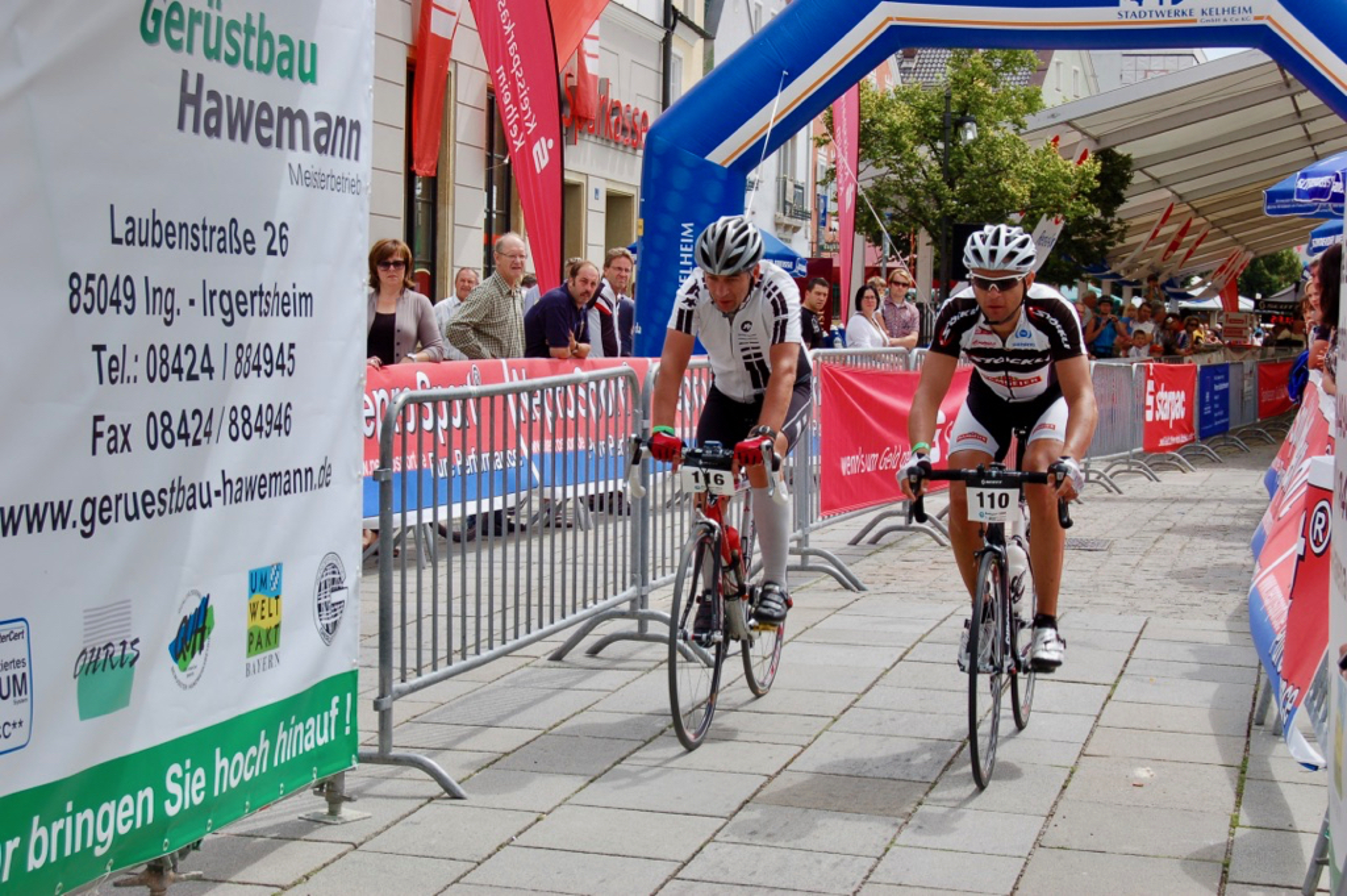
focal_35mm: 69
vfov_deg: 19.7
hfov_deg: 29.3
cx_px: 674
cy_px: 448
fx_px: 2580
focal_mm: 46
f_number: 9
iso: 200
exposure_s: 1/320
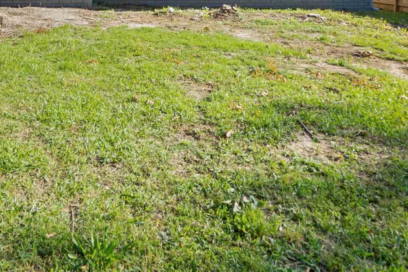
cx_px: 109
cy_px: 3
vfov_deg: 33.8
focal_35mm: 36
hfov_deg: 51.2
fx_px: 408
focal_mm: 12
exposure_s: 1/125
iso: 250
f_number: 8
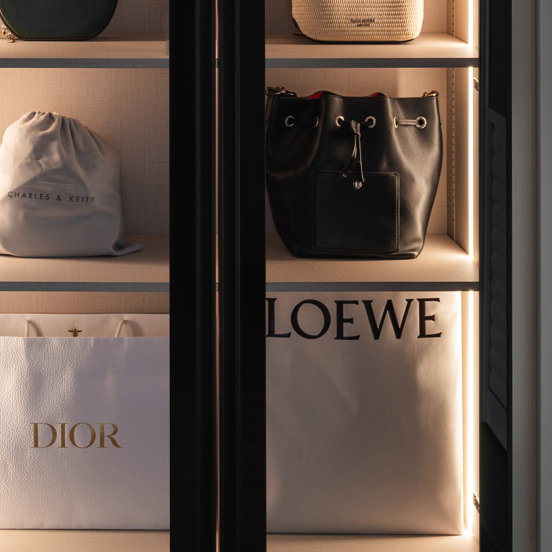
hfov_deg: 18.4
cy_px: -169
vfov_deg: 17.7
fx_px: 1660
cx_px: 16
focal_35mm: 92
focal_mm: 30
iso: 100
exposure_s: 3
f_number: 8
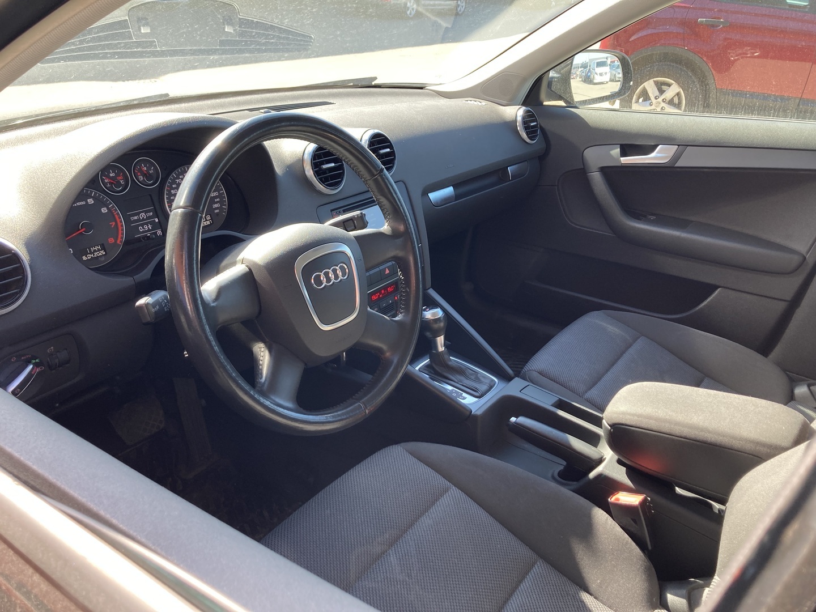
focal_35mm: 28
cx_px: 408
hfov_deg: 63.4
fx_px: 660
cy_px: 306
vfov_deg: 49.7
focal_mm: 3.99
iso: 40
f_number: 1.8
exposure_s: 1/120
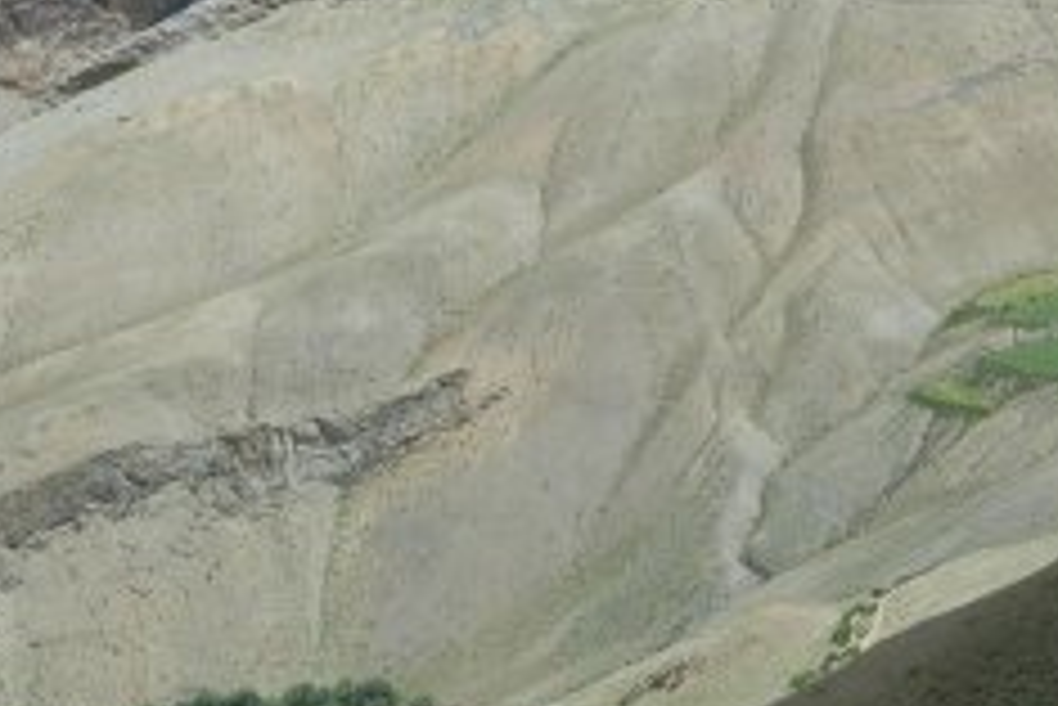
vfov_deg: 4.8
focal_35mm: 285
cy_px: 333
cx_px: 369
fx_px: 8381
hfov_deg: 7.2
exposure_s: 1/400
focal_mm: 62
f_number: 10
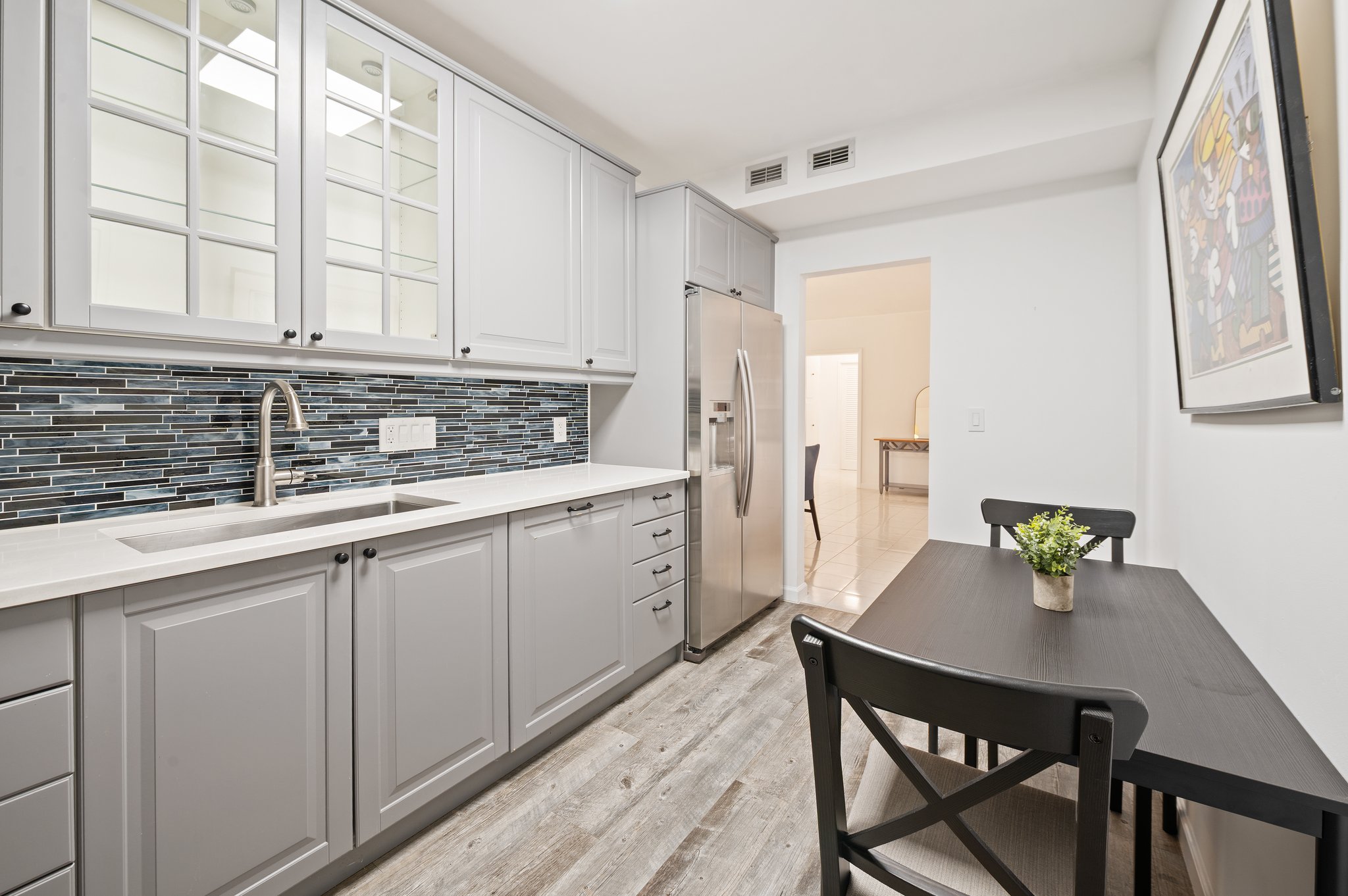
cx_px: 674
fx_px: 524
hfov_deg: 104.3
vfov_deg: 81.1
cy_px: 448
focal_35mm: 14
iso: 200
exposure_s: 1/1.25
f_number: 8
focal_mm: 14
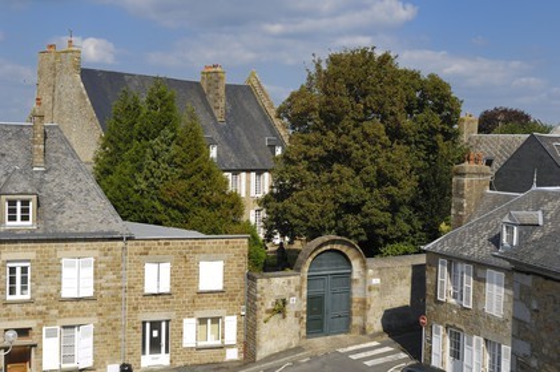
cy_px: 186
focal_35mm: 48
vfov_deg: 28.0
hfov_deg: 41.1
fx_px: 746
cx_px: 280
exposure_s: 1/160
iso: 100
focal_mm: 32
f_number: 9.5
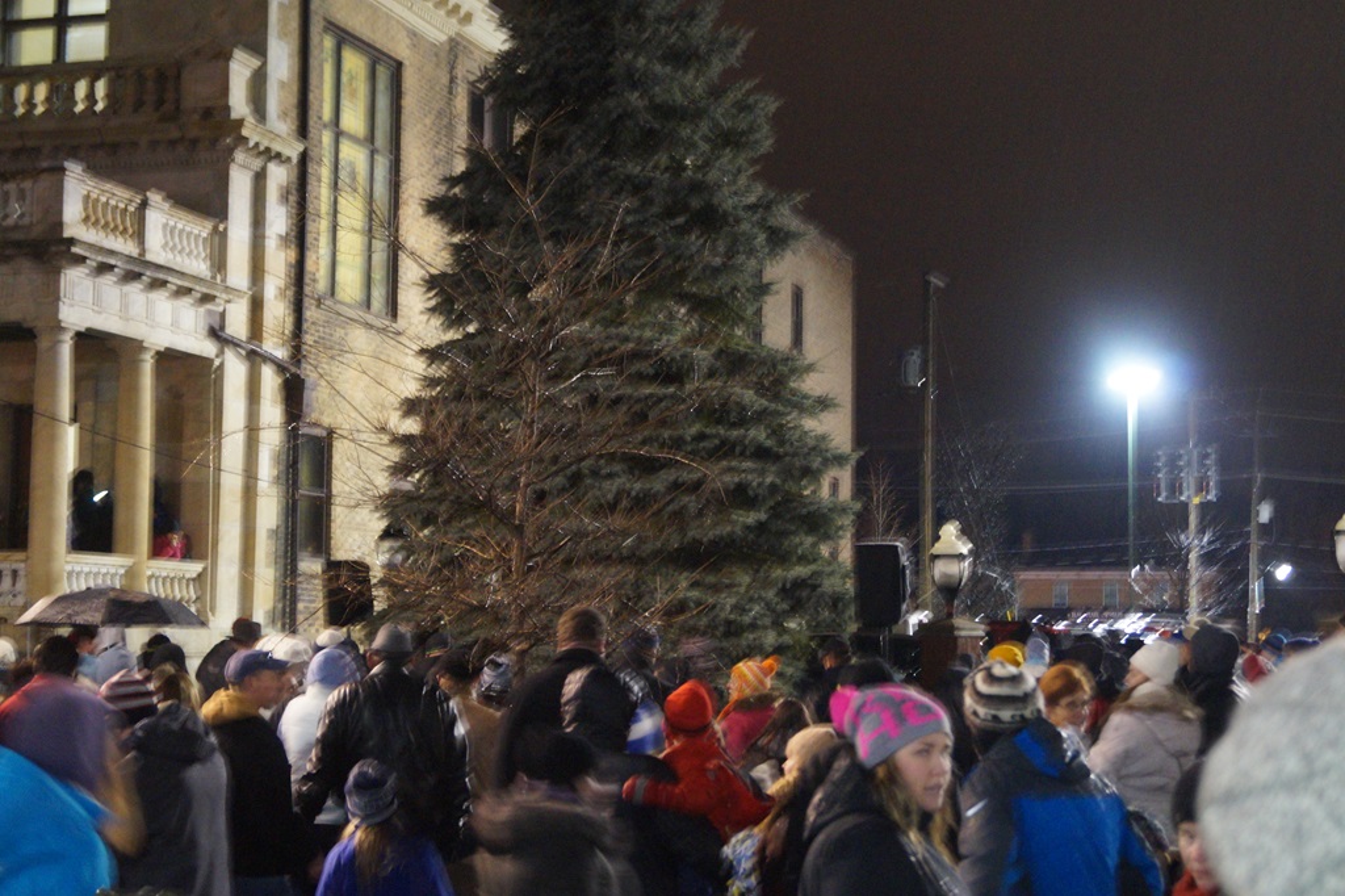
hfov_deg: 33.4
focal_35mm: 60
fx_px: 2241
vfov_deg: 22.6
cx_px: 672
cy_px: 448
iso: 3200
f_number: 5
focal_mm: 40
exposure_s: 1/6
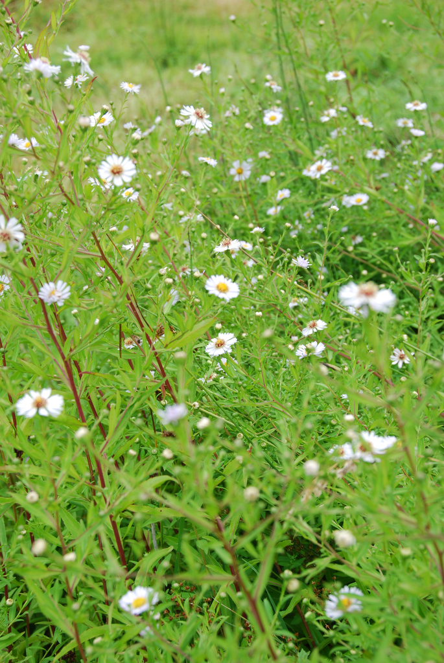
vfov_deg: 28.0
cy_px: 332
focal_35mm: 72
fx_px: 1329
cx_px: 222
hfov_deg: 19.0
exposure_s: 1/80
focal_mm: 48
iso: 100
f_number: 8
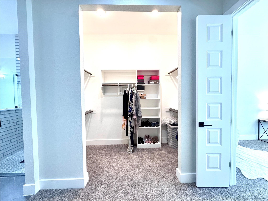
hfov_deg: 102.1
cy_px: 100
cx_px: 134
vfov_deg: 85.7
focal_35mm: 14
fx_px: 108
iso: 200
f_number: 2.2
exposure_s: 1/120
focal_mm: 2.22
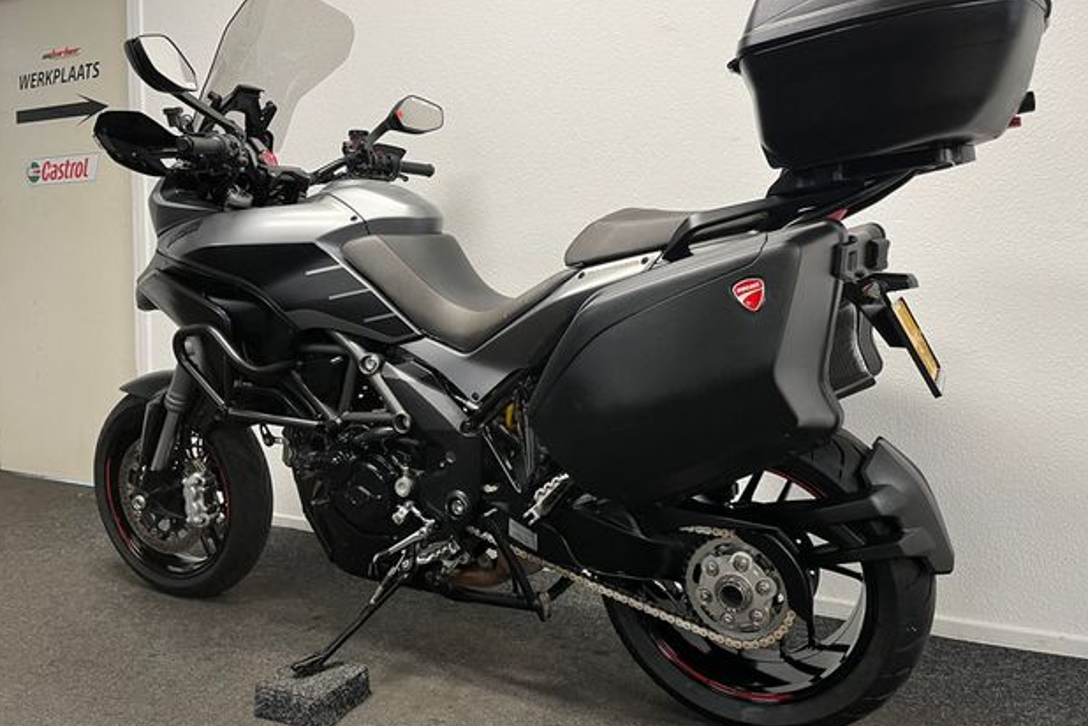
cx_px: 555
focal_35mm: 28
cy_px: 326
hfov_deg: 65.5
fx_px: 846
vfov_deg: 46.3
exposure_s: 1/50
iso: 80
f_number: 1.6
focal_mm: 5.1
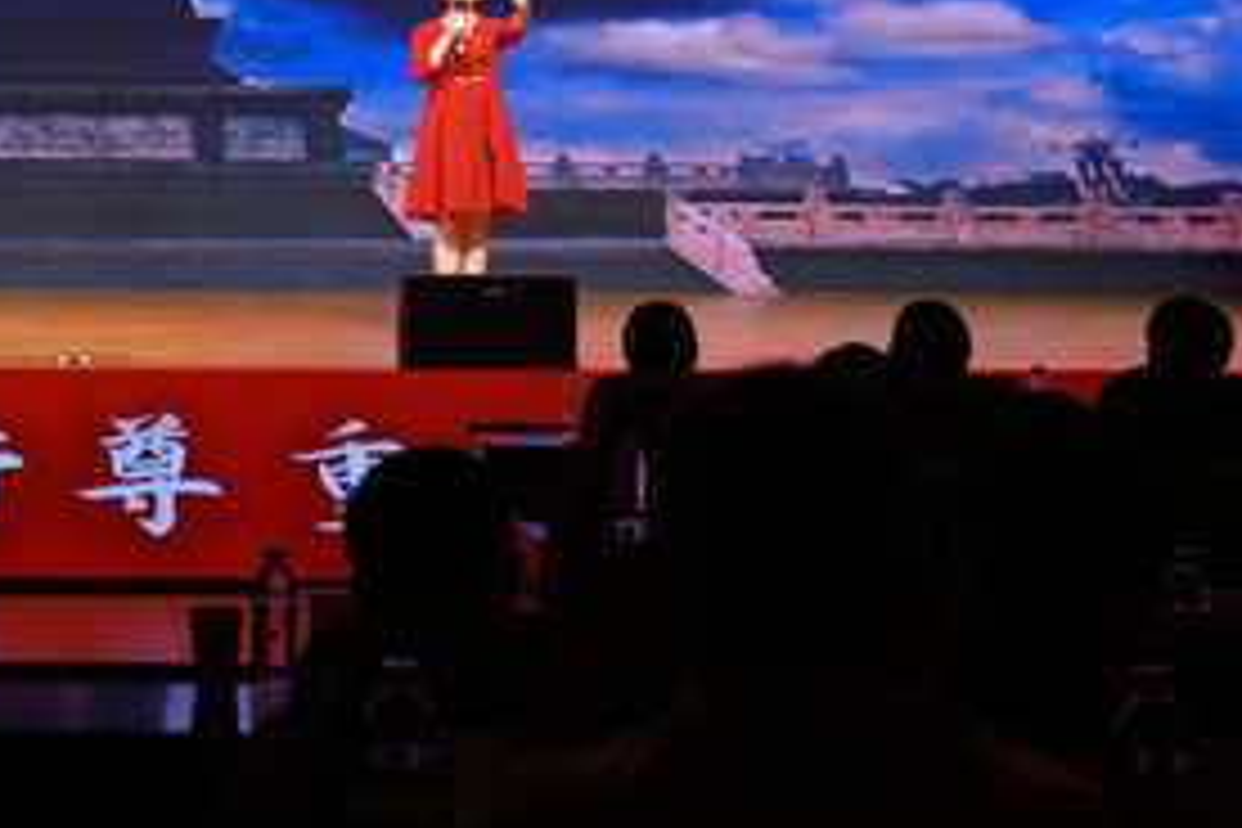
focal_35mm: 100
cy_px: -18
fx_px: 3450
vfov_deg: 13.5
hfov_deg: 19.9
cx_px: 76
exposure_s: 1/200
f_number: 4
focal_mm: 46
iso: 1250
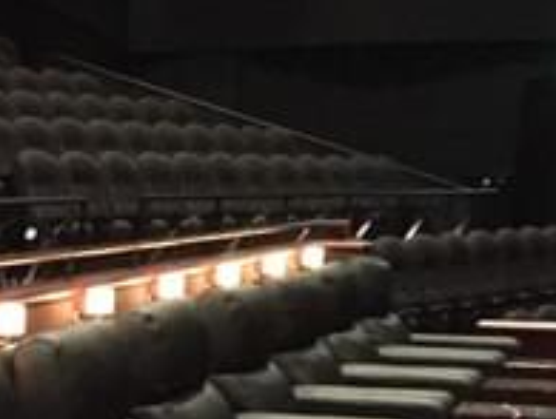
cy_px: 676
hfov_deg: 19.1
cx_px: -168
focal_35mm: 95
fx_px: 1529
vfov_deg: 14.3
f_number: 2.2
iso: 1600
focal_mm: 4.15
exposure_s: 1/15
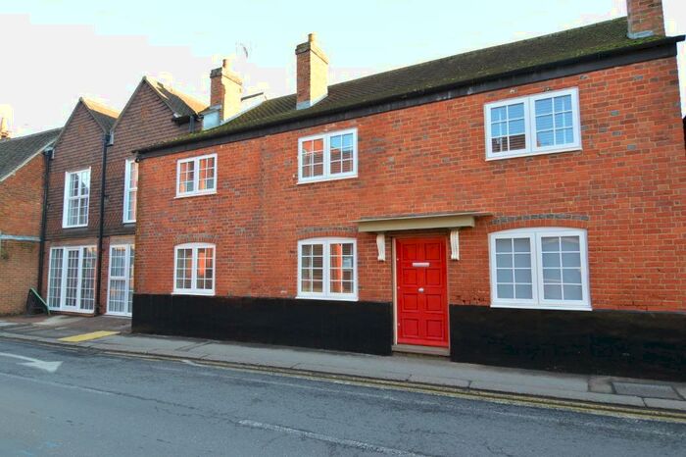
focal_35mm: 21
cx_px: 343
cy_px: 228
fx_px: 400
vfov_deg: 59.4
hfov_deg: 81.2
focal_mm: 14
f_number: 5.6
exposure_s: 1/125
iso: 280
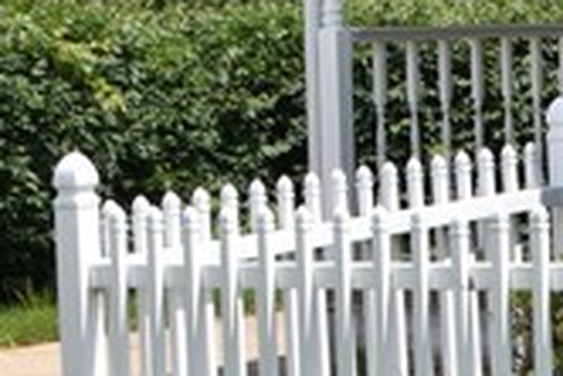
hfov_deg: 9.0
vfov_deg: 6.5
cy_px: -274
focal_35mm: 206
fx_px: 3229
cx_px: 1370
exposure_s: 1/200
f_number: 9
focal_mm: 21
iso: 100
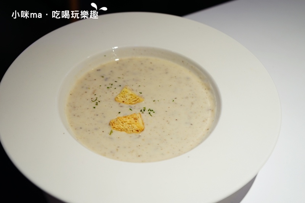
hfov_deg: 45.4
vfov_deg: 31.2
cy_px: 102
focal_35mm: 43
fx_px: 364
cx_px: 152
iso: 400
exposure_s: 1/60
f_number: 4.5
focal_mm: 43
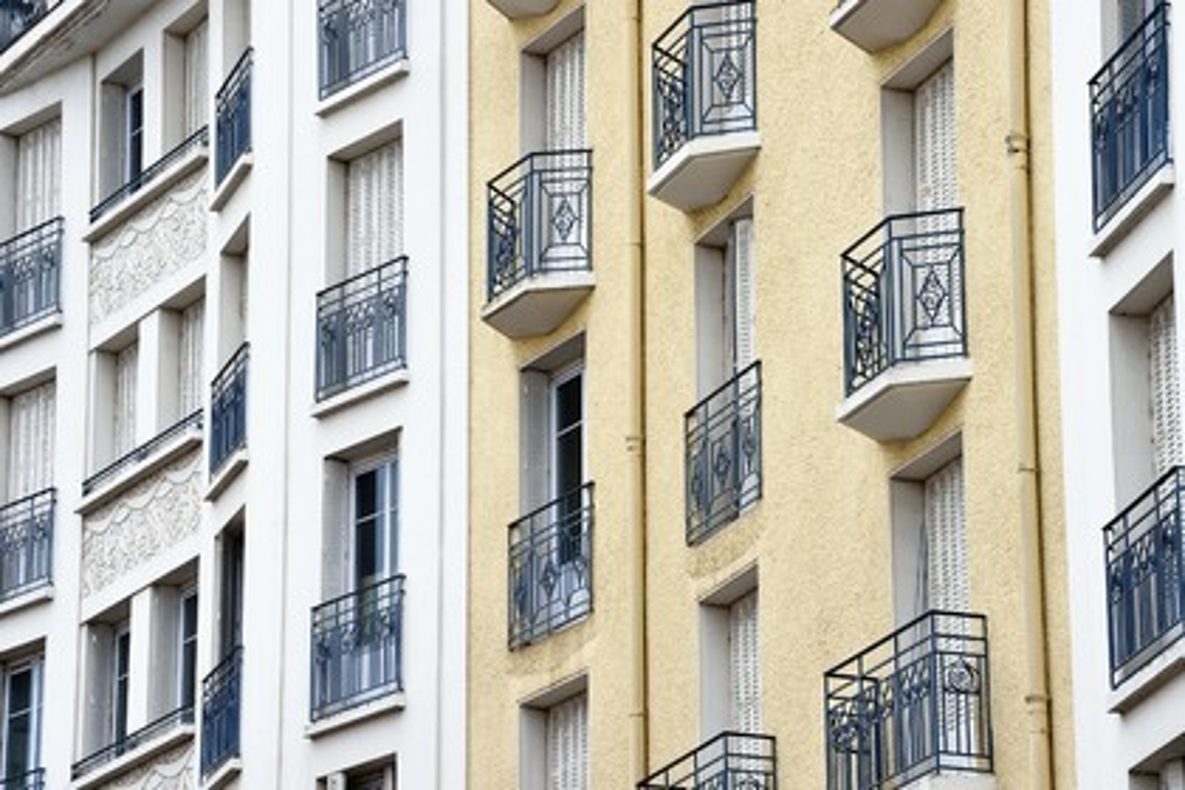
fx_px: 4443
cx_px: 592
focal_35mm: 135
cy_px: 395
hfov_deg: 15.2
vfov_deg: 10.2
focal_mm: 135
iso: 200
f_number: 8
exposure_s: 1/250
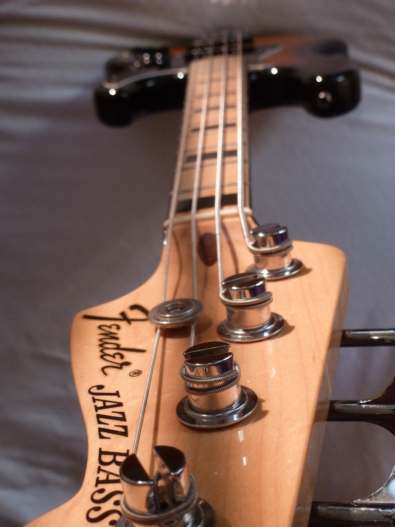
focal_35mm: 49
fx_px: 746
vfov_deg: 38.9
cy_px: 264
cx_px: 198
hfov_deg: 29.7
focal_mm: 8.7
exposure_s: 1/50
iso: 400
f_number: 4.1
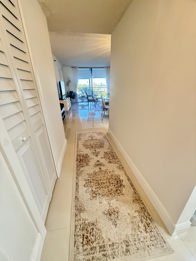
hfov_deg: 85.7
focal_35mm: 14
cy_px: 130
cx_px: 98
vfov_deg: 102.1
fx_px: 106
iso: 320
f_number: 2.2
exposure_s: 1/60
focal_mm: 2.22
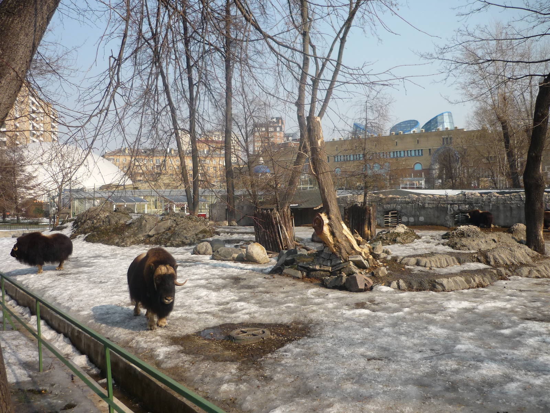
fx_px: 524
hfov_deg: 55.4
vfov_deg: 42.9
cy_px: 206
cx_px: 275
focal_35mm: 33
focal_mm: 5.5
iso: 100
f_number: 8
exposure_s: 1/125
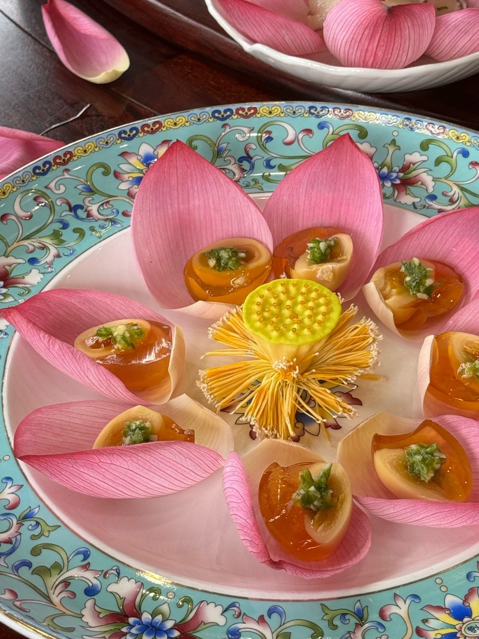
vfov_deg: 24.8
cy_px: 184
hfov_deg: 18.9
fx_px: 1439
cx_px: 289
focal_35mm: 78
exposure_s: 1/121
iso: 80
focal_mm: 6.76
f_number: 1.78
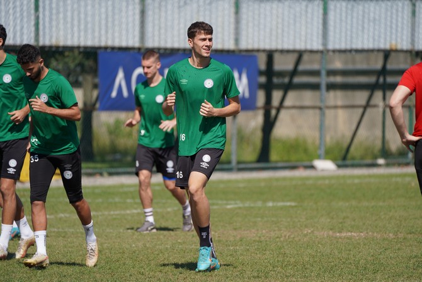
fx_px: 4690
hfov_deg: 5.2
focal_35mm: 400
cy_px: 141
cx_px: 211
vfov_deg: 3.4
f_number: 5.6
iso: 100
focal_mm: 400
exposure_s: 1/500
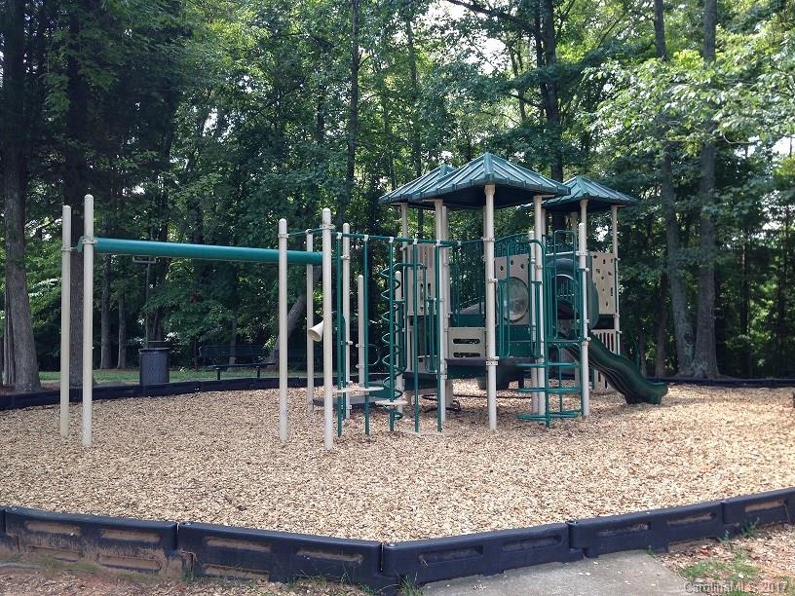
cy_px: 298
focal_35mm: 33
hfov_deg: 55.4
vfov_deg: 42.9
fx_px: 758
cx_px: 398
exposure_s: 1/150
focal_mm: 4.12
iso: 50
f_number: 2.4
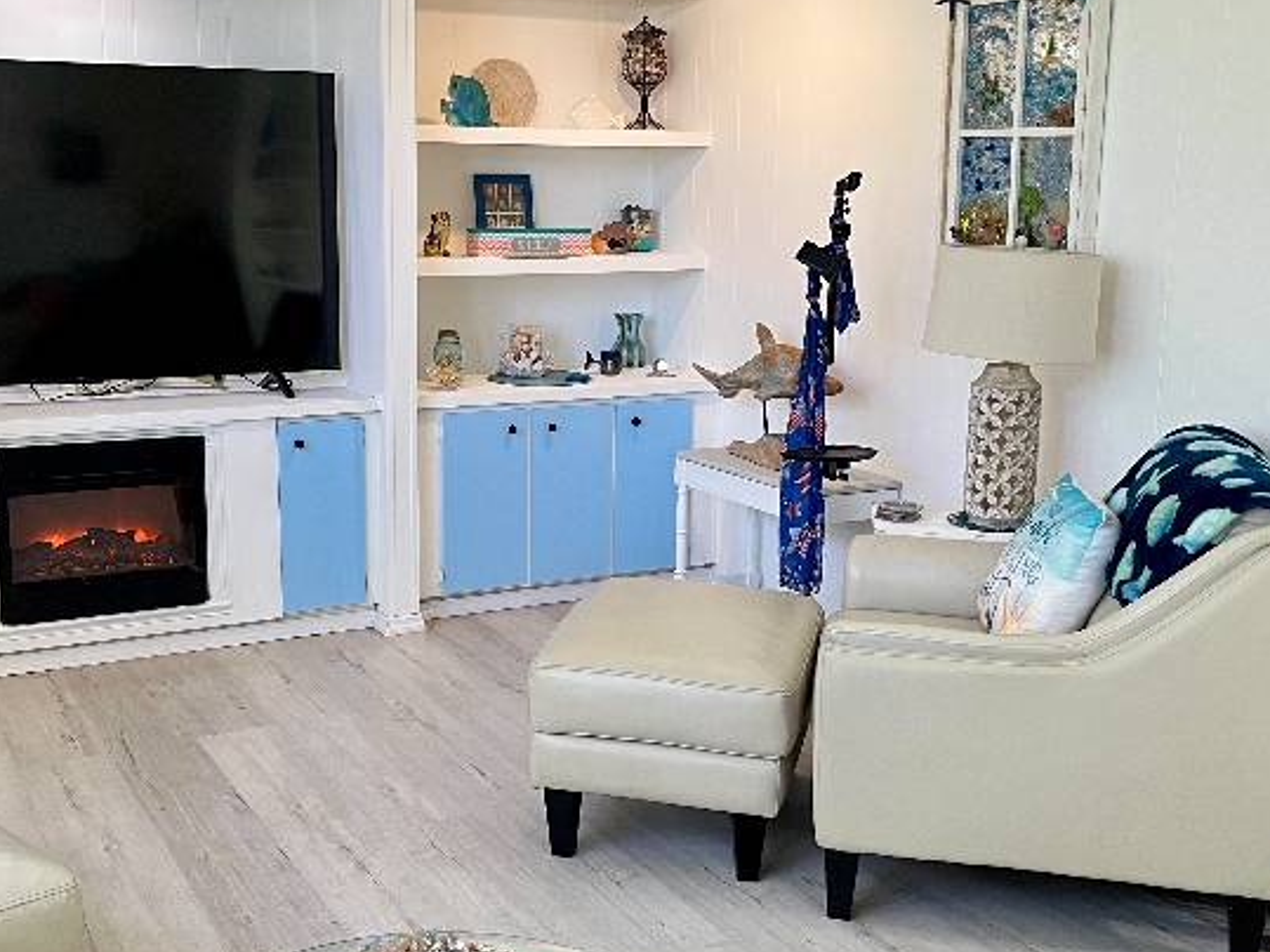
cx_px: 500
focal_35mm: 41
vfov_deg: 35.1
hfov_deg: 45.5
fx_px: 1504
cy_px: 449
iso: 160
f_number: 1.6
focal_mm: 5.1
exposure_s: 1/60
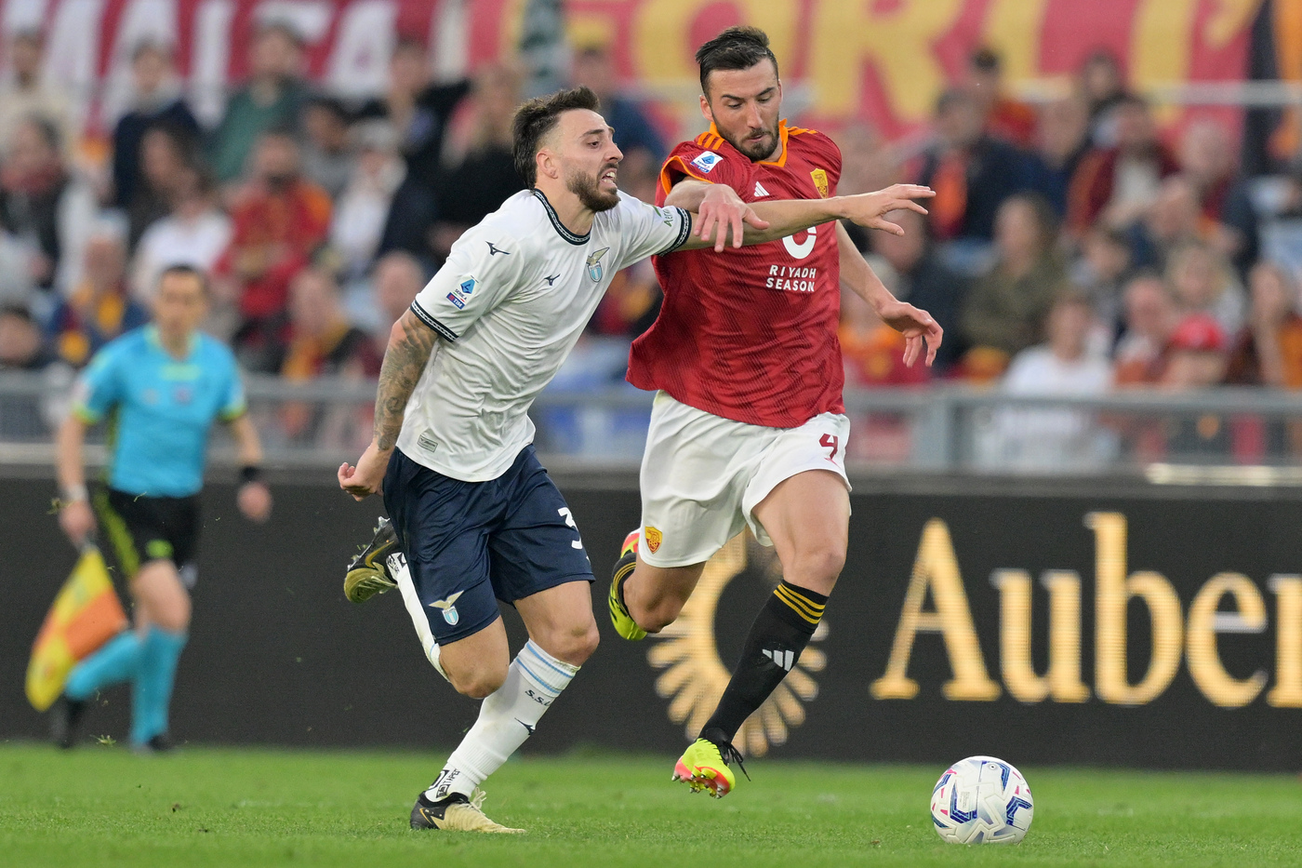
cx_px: 651
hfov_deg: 3.4
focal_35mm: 600
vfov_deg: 2.3
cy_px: 434
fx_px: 21696
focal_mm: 400
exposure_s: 1/2000
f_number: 3.5
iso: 2000
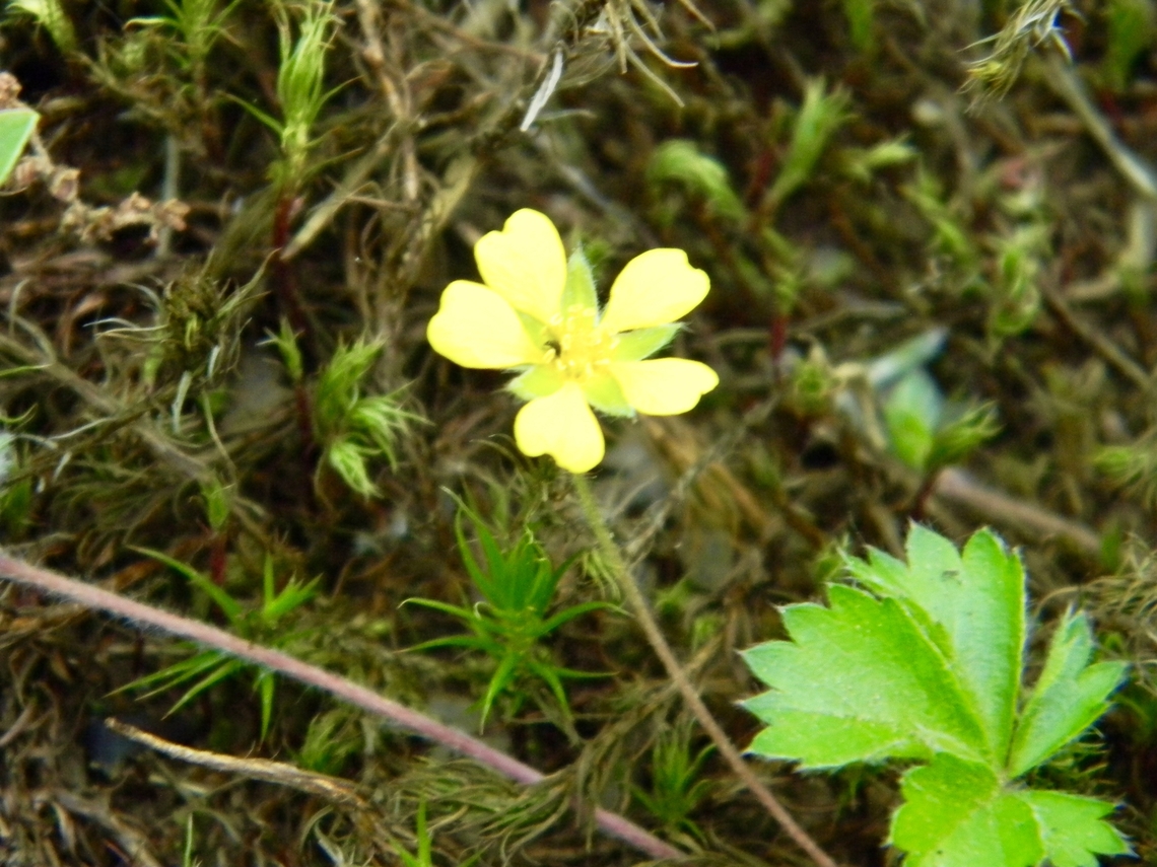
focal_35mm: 148
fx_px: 4947
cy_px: 434
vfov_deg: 10.0
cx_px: 578
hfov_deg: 13.3
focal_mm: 26.8
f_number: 5
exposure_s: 1/56.1
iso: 400
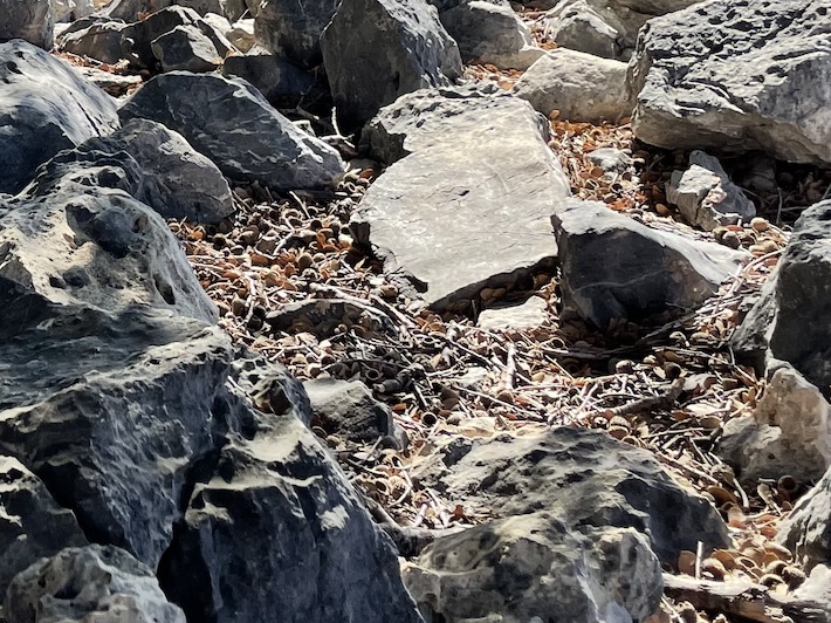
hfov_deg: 24.3
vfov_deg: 18.8
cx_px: -81
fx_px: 1800
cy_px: -85
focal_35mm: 75
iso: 32
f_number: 1.6
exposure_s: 1/3401
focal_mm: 4.2
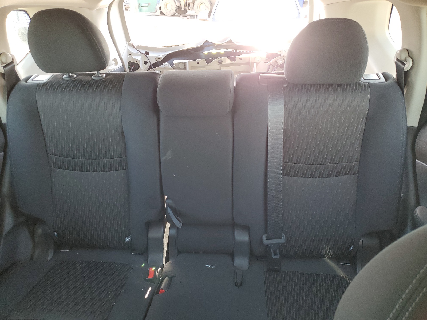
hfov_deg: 67.3
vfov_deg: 53.1
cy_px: 160
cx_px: 214
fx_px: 321
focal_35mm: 26
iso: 95
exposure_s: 1/120
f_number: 1.5
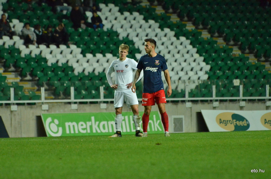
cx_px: 136
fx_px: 3381
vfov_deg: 3.0
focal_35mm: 450
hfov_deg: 4.6
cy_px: 90
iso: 5000
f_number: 5.6
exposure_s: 1/1000
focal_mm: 300
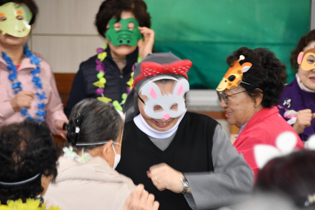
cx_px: 158
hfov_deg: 8.9
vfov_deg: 5.9
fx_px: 2030
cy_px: 105
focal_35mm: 232
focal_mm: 155
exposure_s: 1/60
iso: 3200
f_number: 6
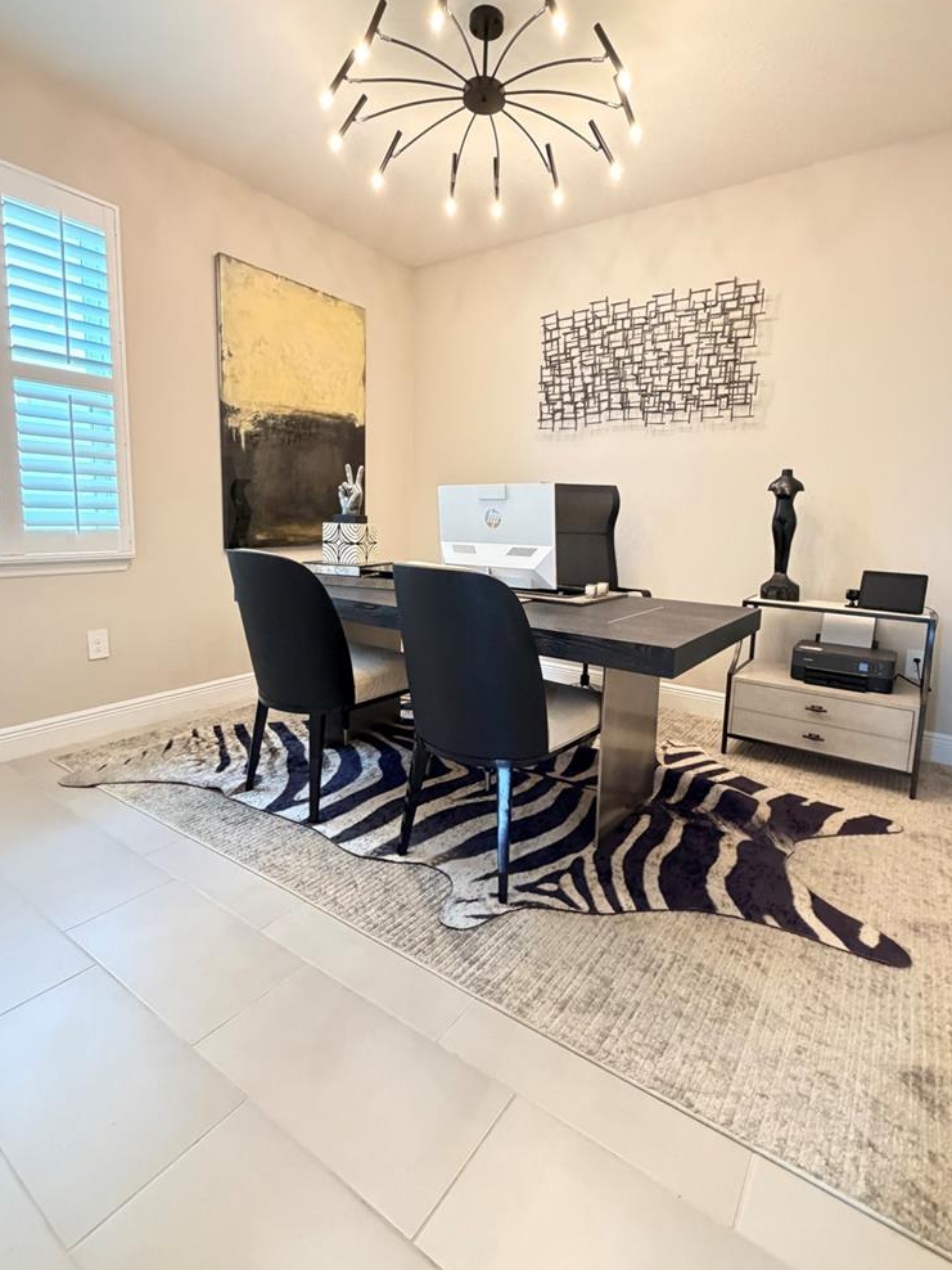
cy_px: 596
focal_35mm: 17
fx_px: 623
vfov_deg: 90.9
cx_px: 500
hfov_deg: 74.7
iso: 800
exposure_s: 1/60
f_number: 2.2
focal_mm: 2.22
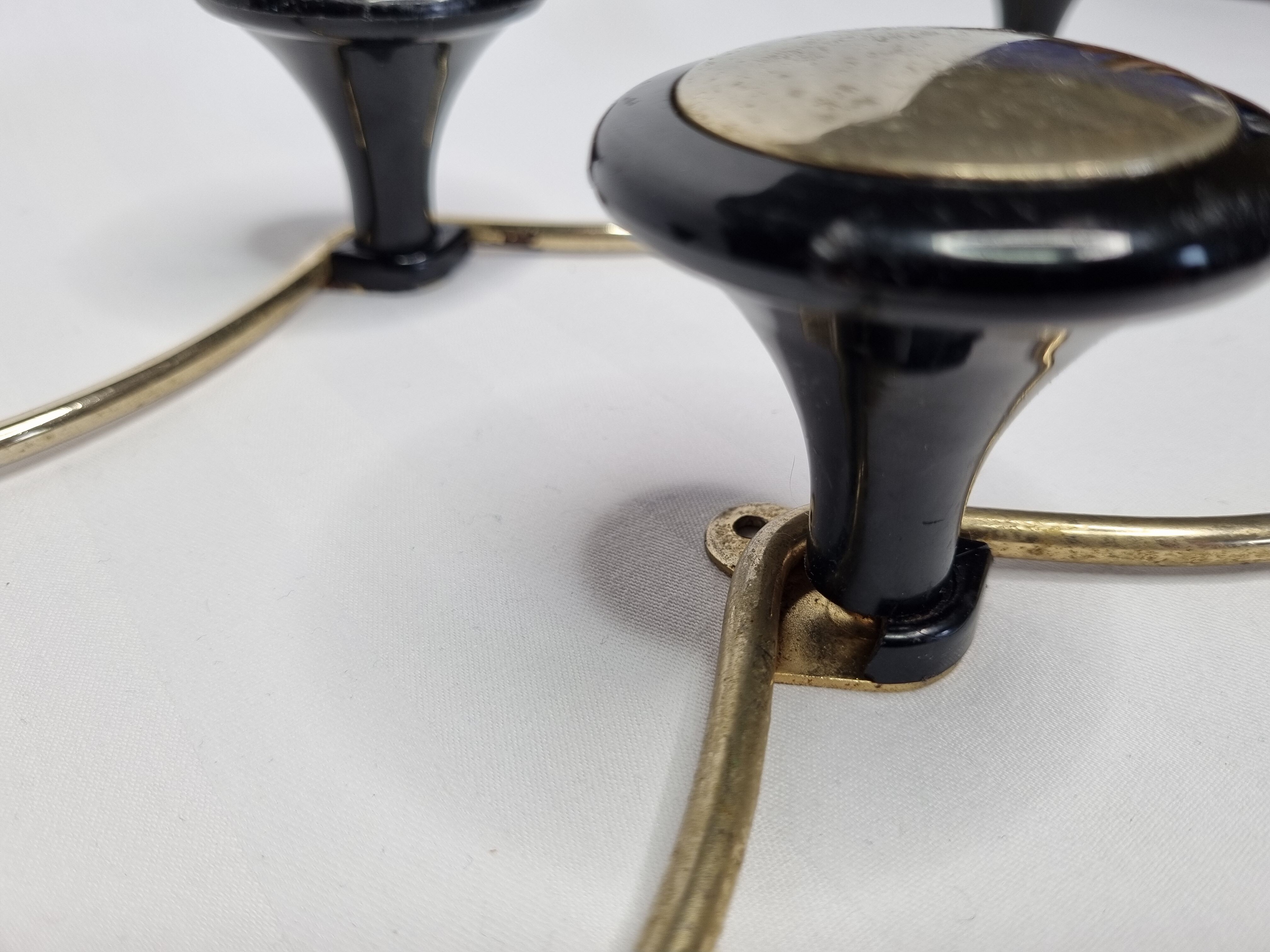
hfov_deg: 67.3
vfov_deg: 53.1
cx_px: 635
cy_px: 476
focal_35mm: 26
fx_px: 954
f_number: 1.8
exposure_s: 1/107
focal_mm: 5.4
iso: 50
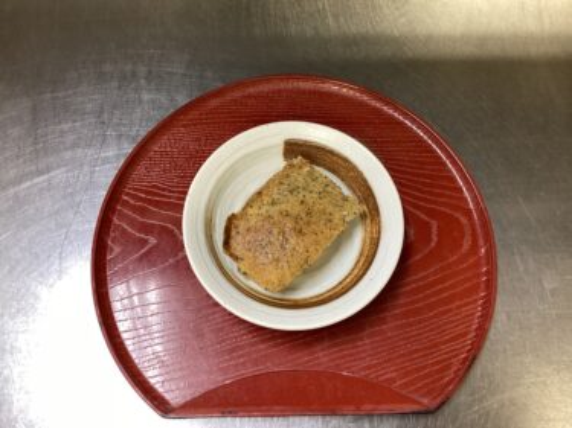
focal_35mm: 31
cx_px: 286
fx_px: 512
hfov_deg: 58.4
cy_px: 214
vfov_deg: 45.4
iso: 200
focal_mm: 3.3
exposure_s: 1/60
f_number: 2.4
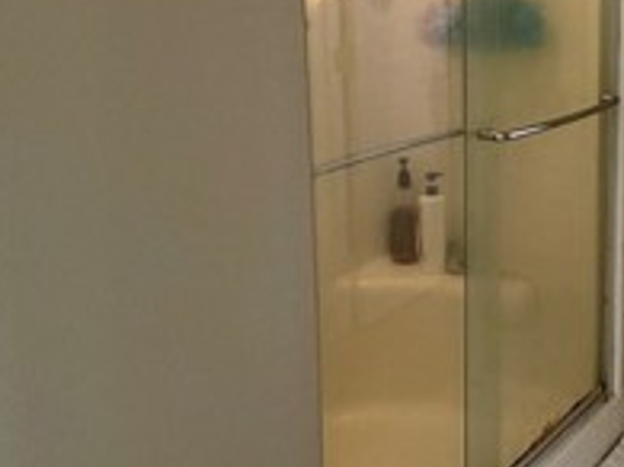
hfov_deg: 34.9
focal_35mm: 46
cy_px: 58
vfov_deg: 30.3
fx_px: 829
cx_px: 701
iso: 250
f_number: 2.2
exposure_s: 1/120
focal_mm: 2.22
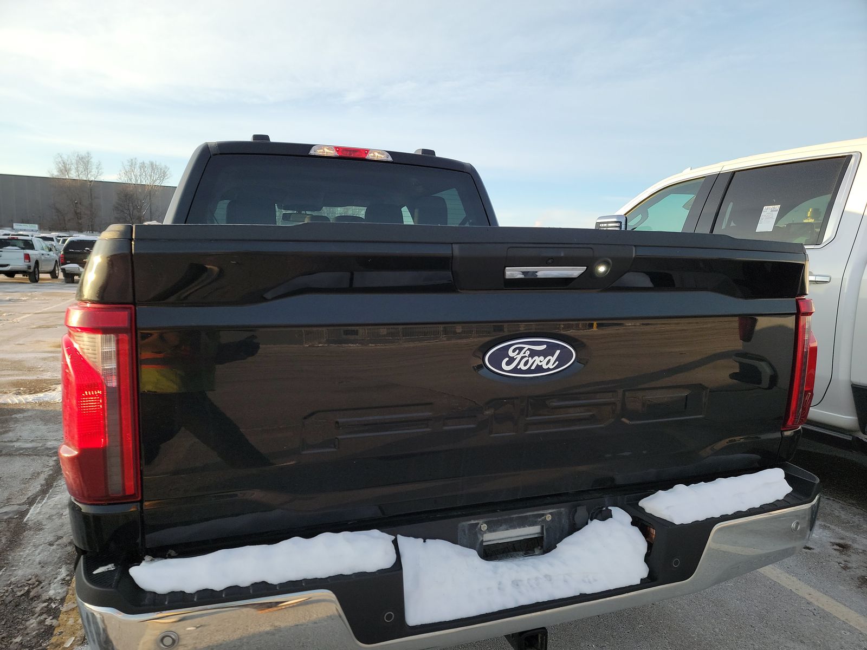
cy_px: 325
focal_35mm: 24
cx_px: 434
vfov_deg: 56.8
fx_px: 601
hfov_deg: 71.6
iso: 50
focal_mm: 6.7
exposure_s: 1/302
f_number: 1.8
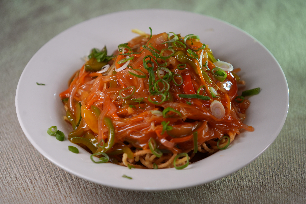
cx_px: 153
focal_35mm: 200
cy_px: 102
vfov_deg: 6.9
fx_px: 1700
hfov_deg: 10.3
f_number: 4
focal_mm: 200
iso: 400
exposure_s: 1/200
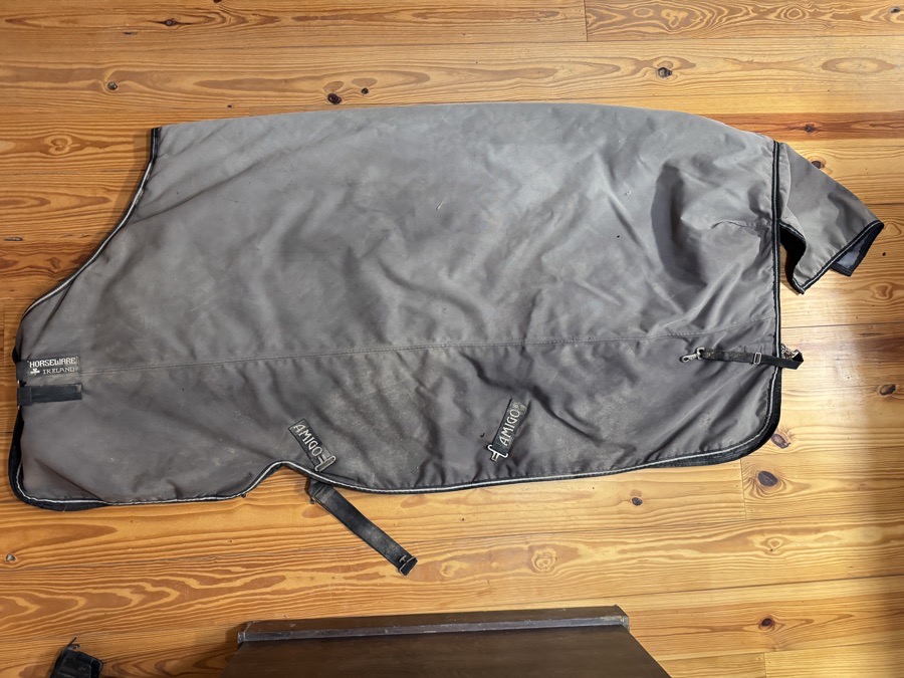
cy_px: 339
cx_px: 452
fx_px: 627
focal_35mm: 24
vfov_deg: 56.8
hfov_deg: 71.6
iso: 1000
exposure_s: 1/30
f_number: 1.78
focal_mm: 6.76
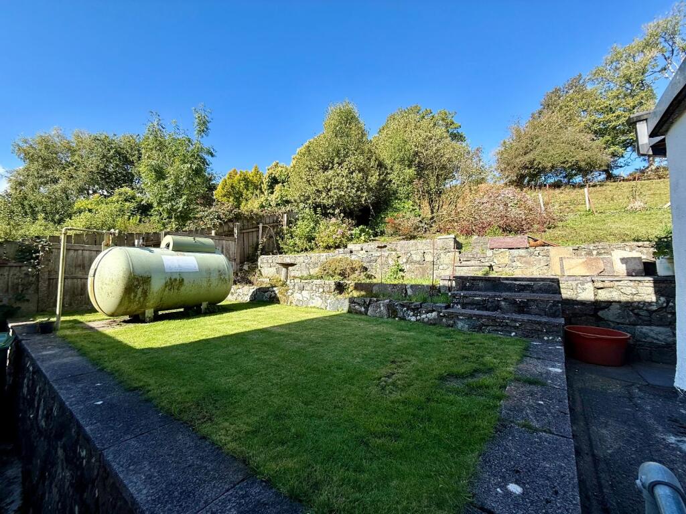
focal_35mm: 14
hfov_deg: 102.1
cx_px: 343
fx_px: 277
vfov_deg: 85.7
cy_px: 257
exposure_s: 1/760
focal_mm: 2.22
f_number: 2.2
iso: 50
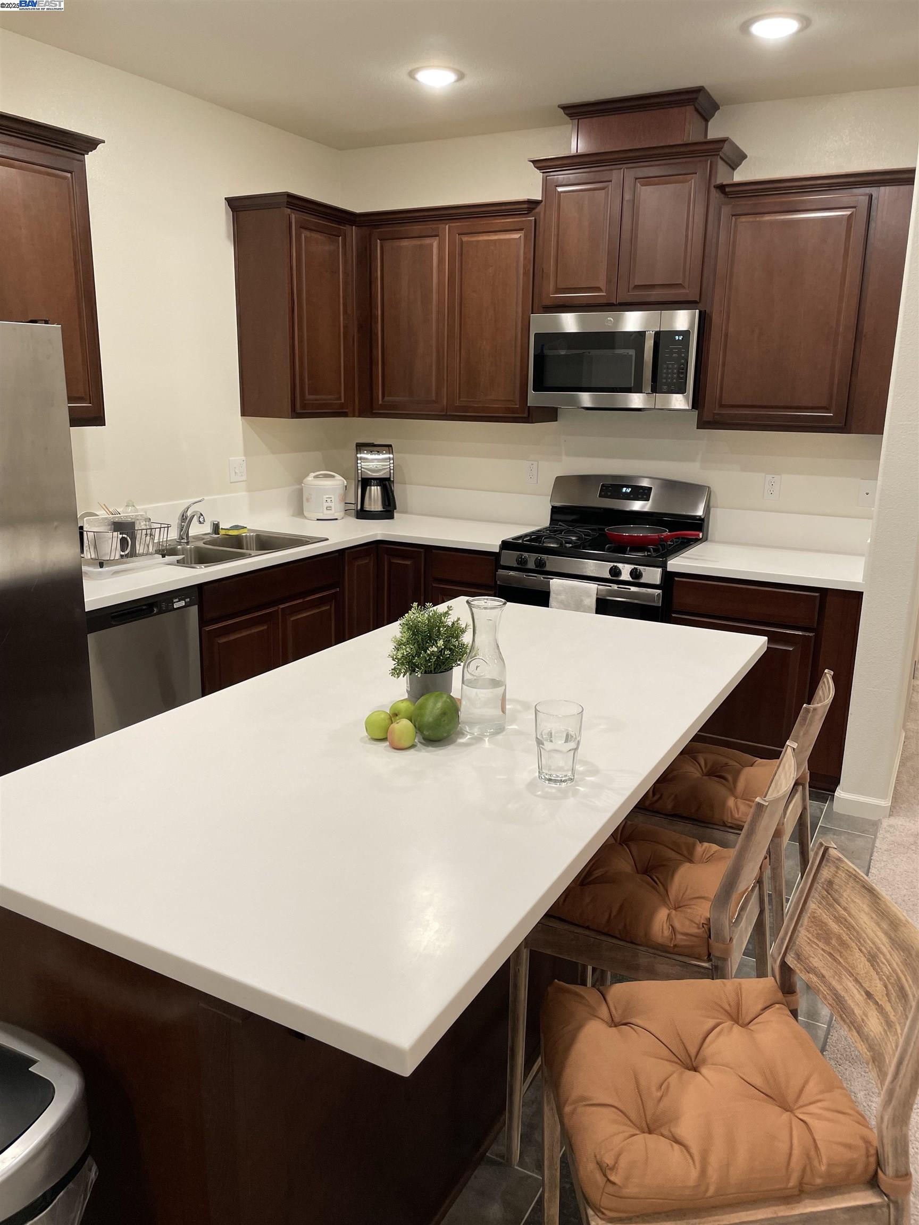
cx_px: 460
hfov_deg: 53.1
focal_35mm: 26
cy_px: 612
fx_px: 920
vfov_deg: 67.3
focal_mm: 4.2
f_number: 1.6
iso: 80
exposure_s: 1/60
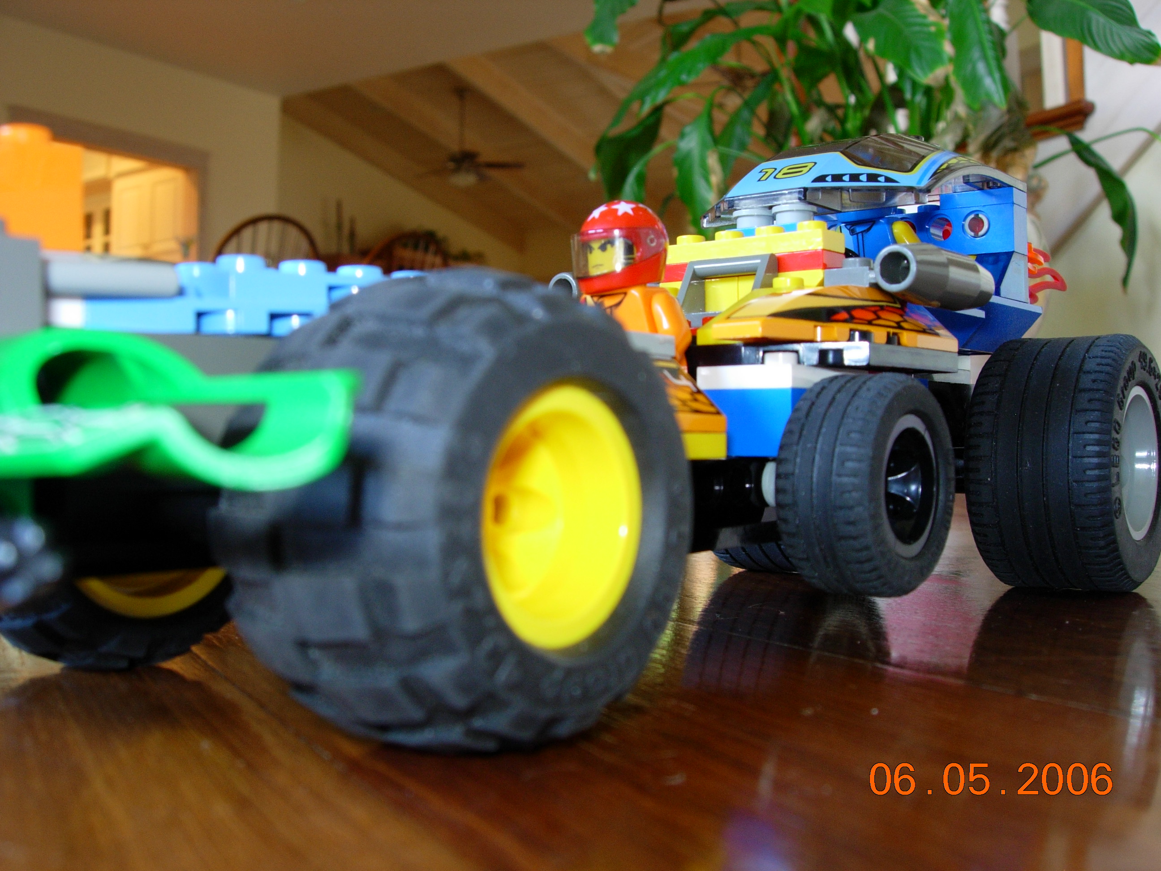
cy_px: 436
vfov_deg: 37.7
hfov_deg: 49.0
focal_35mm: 38
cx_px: 580
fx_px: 1274
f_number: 4.8
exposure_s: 1/2.3
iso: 79
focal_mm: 7.8
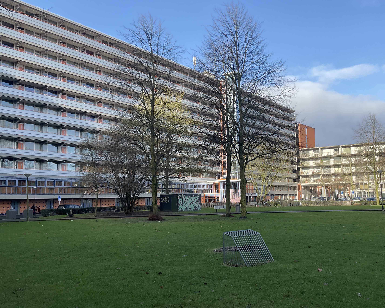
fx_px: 456
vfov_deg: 37.3
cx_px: 240
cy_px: 176
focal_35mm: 40
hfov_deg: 45.4
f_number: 1.8
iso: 16
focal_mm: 3
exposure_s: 1/829
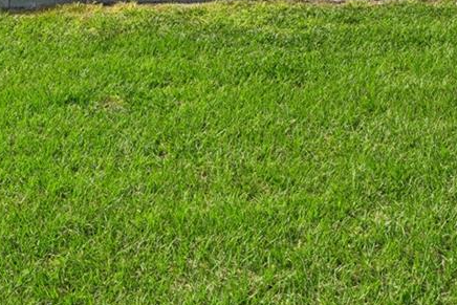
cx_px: 257
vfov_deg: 18.3
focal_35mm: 67
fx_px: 857
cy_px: -129
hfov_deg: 29.8
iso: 100
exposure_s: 1/160
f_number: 11
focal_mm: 18.4
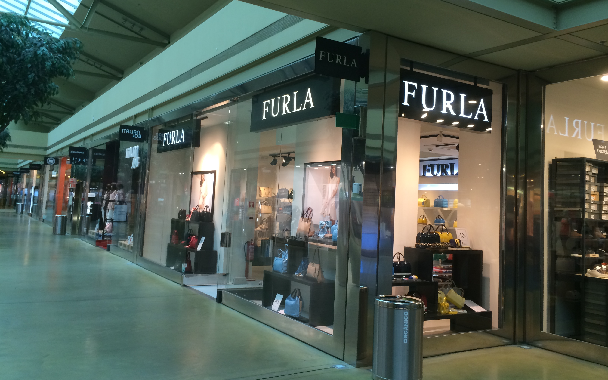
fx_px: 514
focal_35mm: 31
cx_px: 305
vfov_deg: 40.5
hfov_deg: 61.2
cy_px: 159
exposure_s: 1/30
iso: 50
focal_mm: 4.15
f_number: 2.2
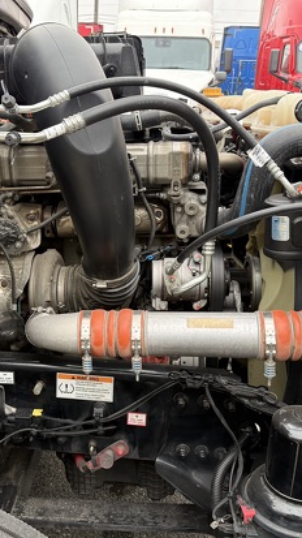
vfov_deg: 52.8
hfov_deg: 30.9
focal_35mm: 38
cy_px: 272
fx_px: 542
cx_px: 94
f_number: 1.78
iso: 125
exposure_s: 1/194
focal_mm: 6.76
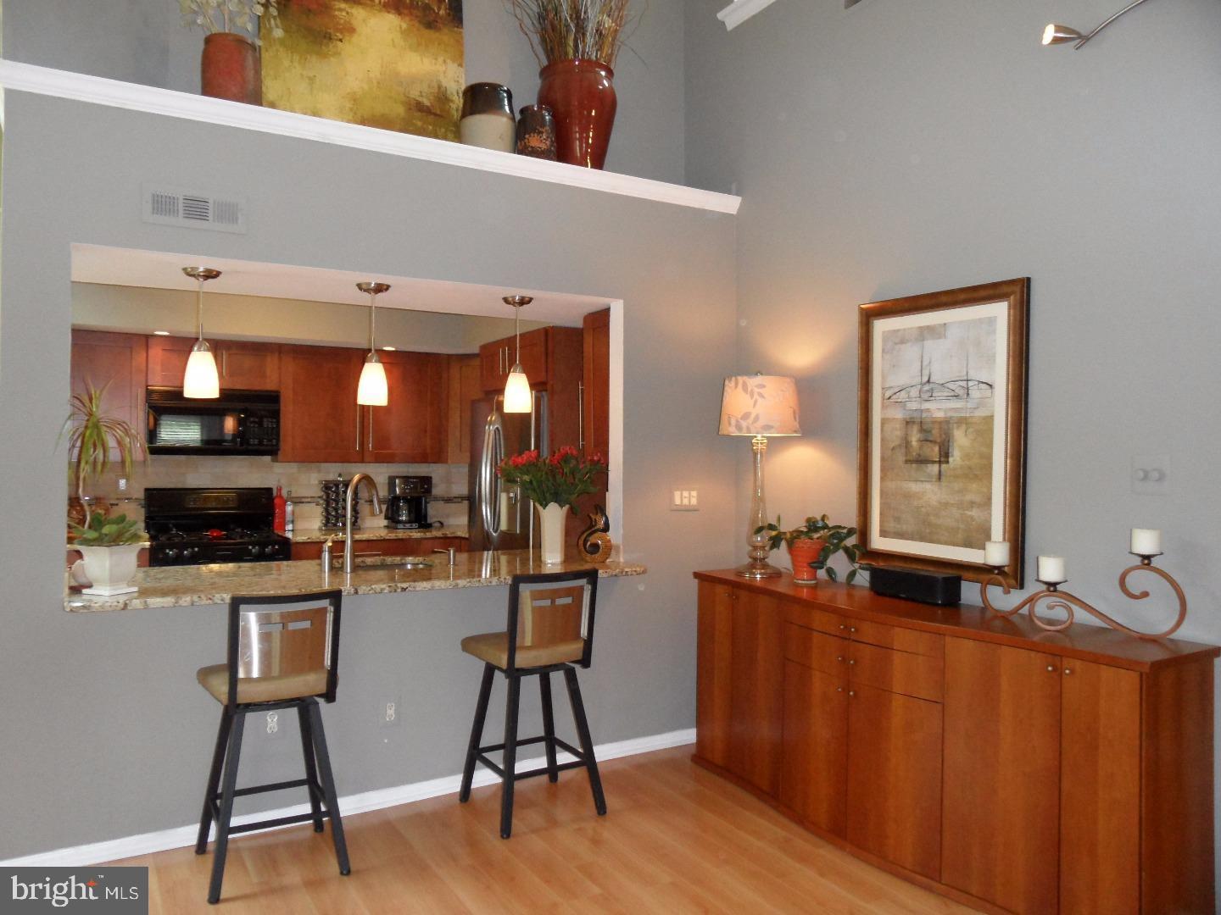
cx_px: 610
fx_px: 847
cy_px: 458
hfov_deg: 71.6
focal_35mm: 24
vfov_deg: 56.8
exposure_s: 1/30
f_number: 3.2
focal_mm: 3.9
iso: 320
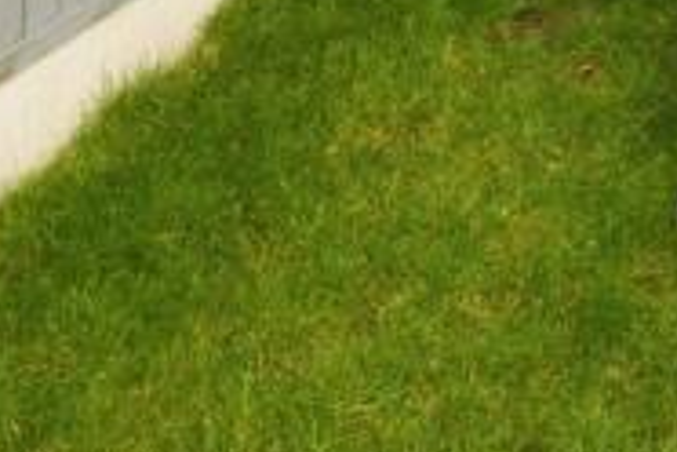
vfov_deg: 14.3
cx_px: 1125
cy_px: -494
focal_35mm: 77
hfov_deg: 20.7
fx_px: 1448
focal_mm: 14
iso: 640
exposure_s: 1/200
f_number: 8
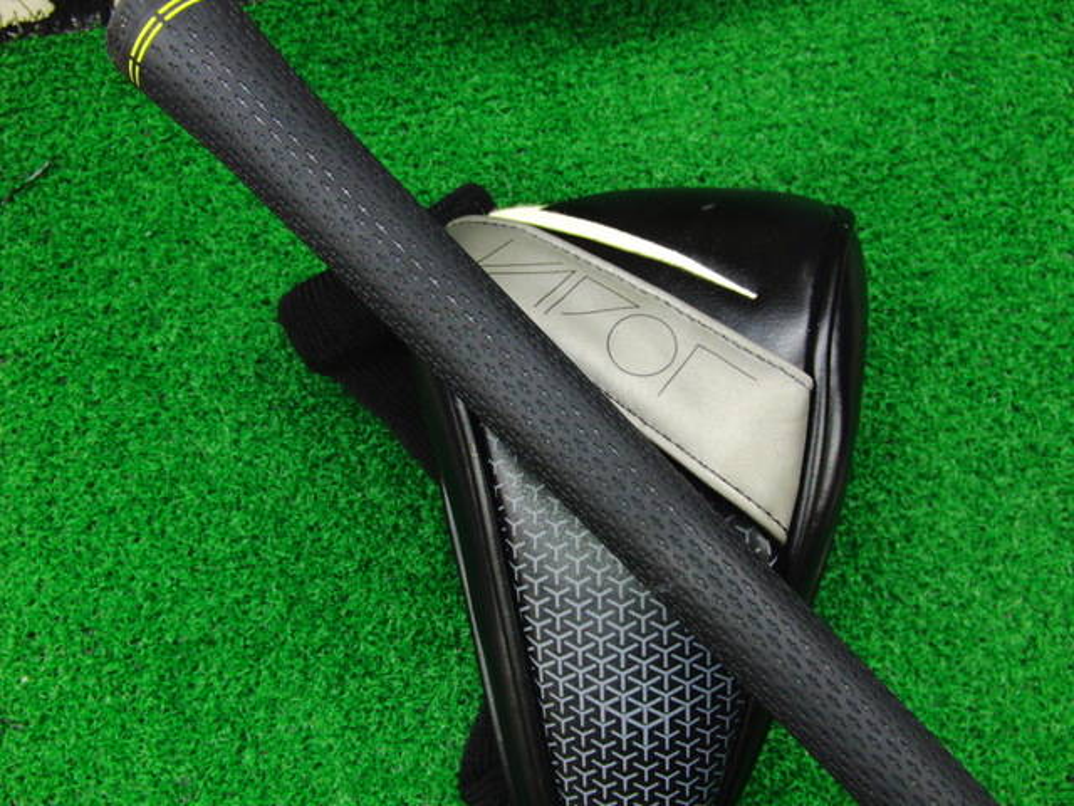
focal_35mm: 37
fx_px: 1148
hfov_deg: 50.1
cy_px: 403
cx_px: 537
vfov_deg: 38.7
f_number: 3.6
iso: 400
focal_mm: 6.42
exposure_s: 1/30
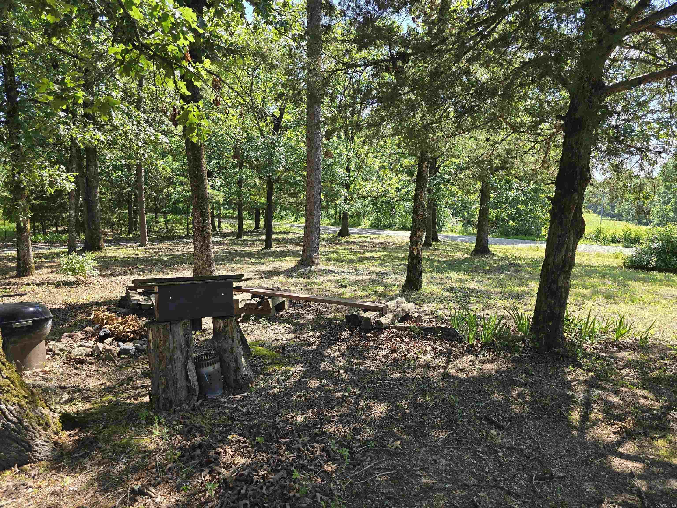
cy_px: 254
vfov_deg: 58.9
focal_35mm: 23
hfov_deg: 73.9
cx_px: 338
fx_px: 450
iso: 20
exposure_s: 1/180
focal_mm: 6.3
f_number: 1.7
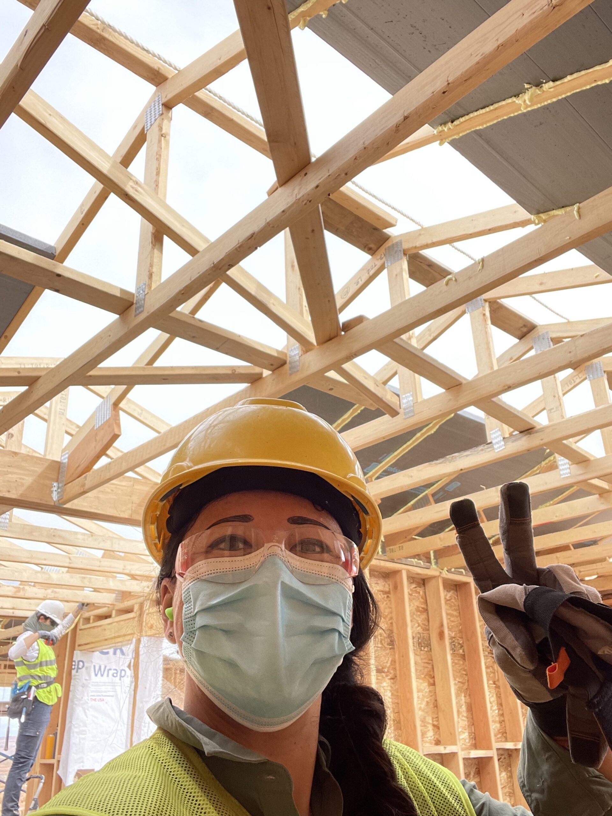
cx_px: 306
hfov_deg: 46.8
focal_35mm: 30
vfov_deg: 60.0
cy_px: 408
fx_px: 707
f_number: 2.2
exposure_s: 1/233
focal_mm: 2.71
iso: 25
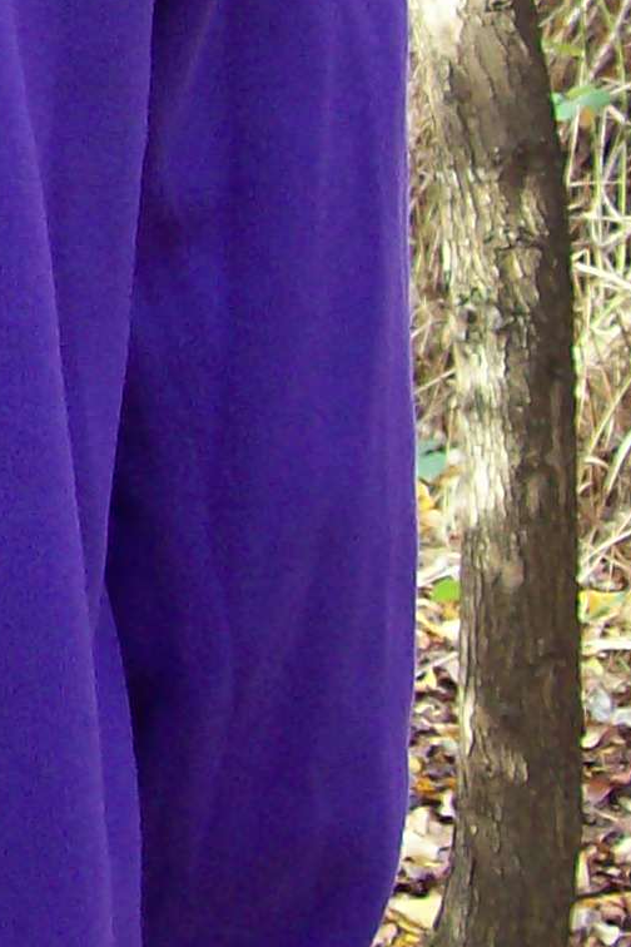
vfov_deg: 14.2
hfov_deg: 9.2
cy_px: -75
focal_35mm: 141
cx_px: -618
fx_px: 3707
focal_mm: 6
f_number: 2.7
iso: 80
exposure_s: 1/81.8
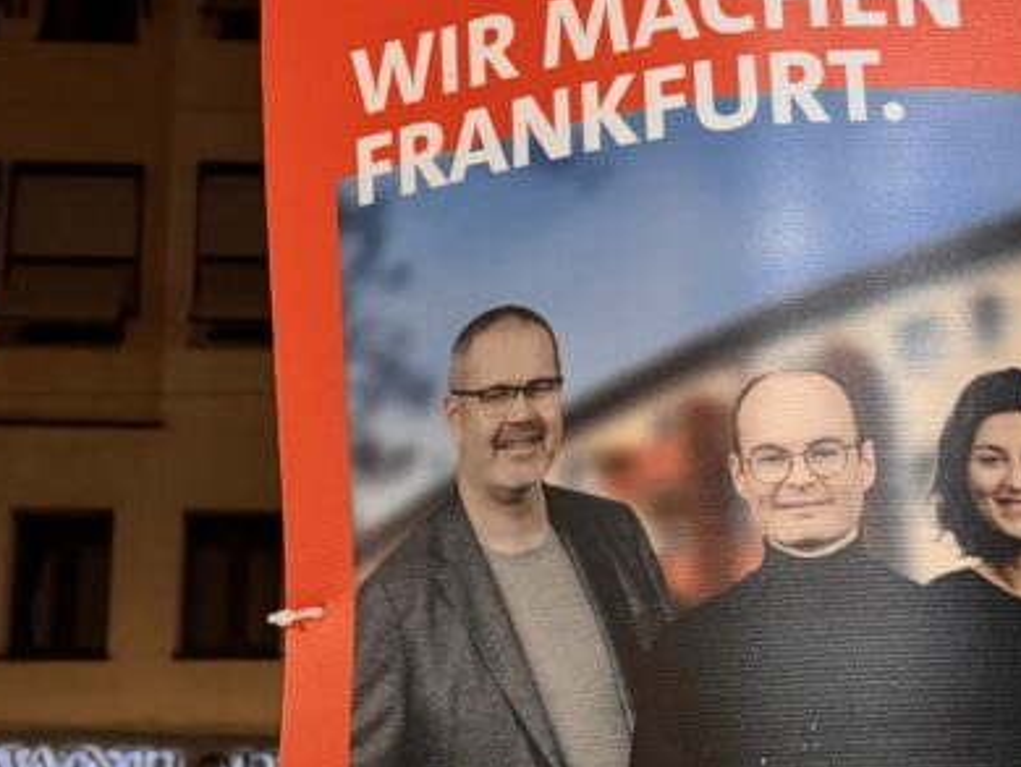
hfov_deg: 30.4
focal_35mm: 63
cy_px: 542
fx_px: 1859
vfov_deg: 23.2
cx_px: 720
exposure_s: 1/50
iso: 800
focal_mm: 6.76
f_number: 1.78
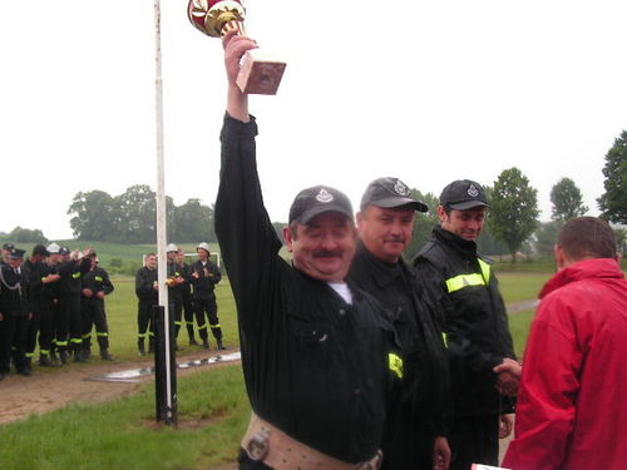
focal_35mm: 46
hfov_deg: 41.2
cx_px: 314
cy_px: 235
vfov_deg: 31.5
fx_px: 833
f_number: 3.2
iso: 64
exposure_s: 1/160
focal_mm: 7.8
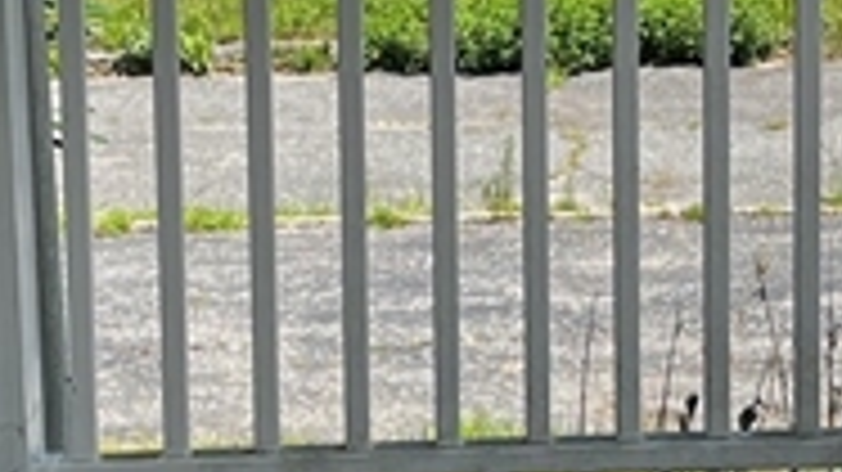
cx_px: 563
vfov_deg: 7.8
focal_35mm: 155
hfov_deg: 13.9
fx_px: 3459
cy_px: 130
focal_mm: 5.1
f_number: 1.6
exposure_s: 1/1672
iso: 50
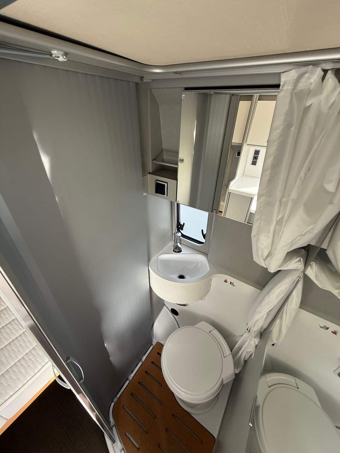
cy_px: 226
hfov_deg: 85.7
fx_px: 183
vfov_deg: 102.1
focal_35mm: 14
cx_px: 170
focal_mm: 2.22
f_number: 2.2
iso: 160
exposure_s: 1/99
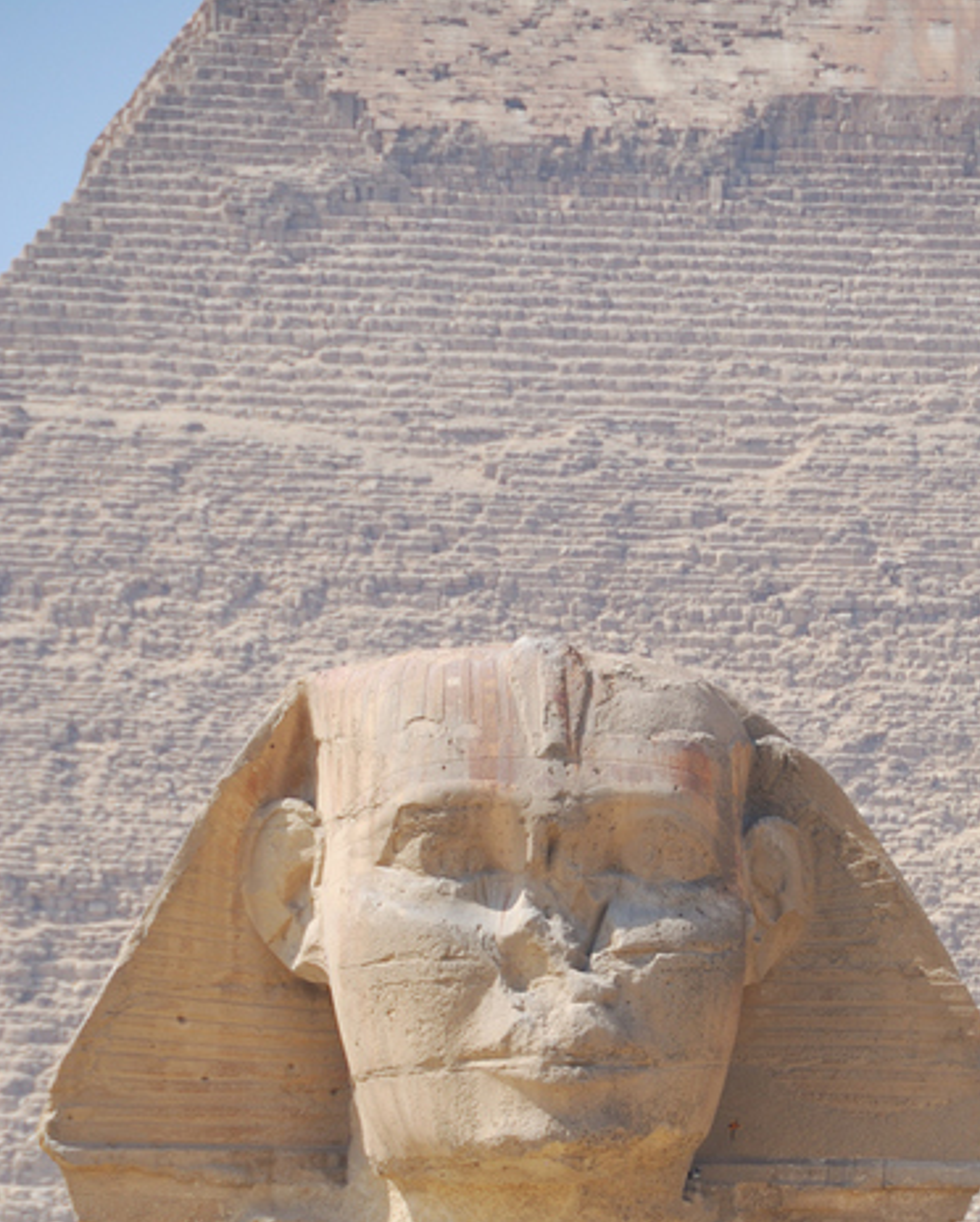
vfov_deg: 5.4
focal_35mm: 361
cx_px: 585
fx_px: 13071
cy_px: 909
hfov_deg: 4.3
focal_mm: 170
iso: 100
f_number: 5.6
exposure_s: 1/320
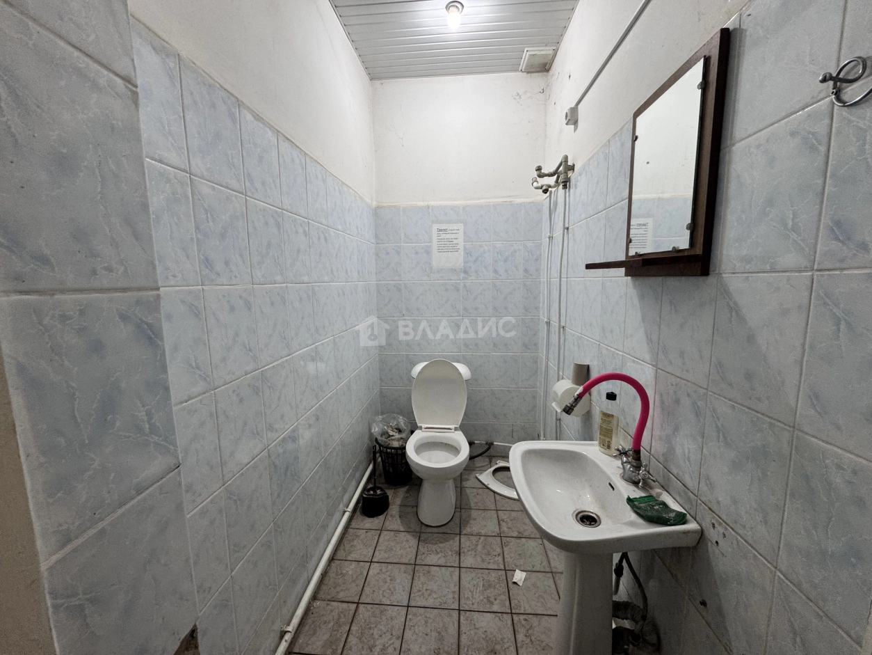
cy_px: 328
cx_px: 436
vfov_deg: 85.7
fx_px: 353
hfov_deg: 102.1
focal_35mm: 14
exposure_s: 1/99
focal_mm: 2.22
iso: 160
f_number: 2.2
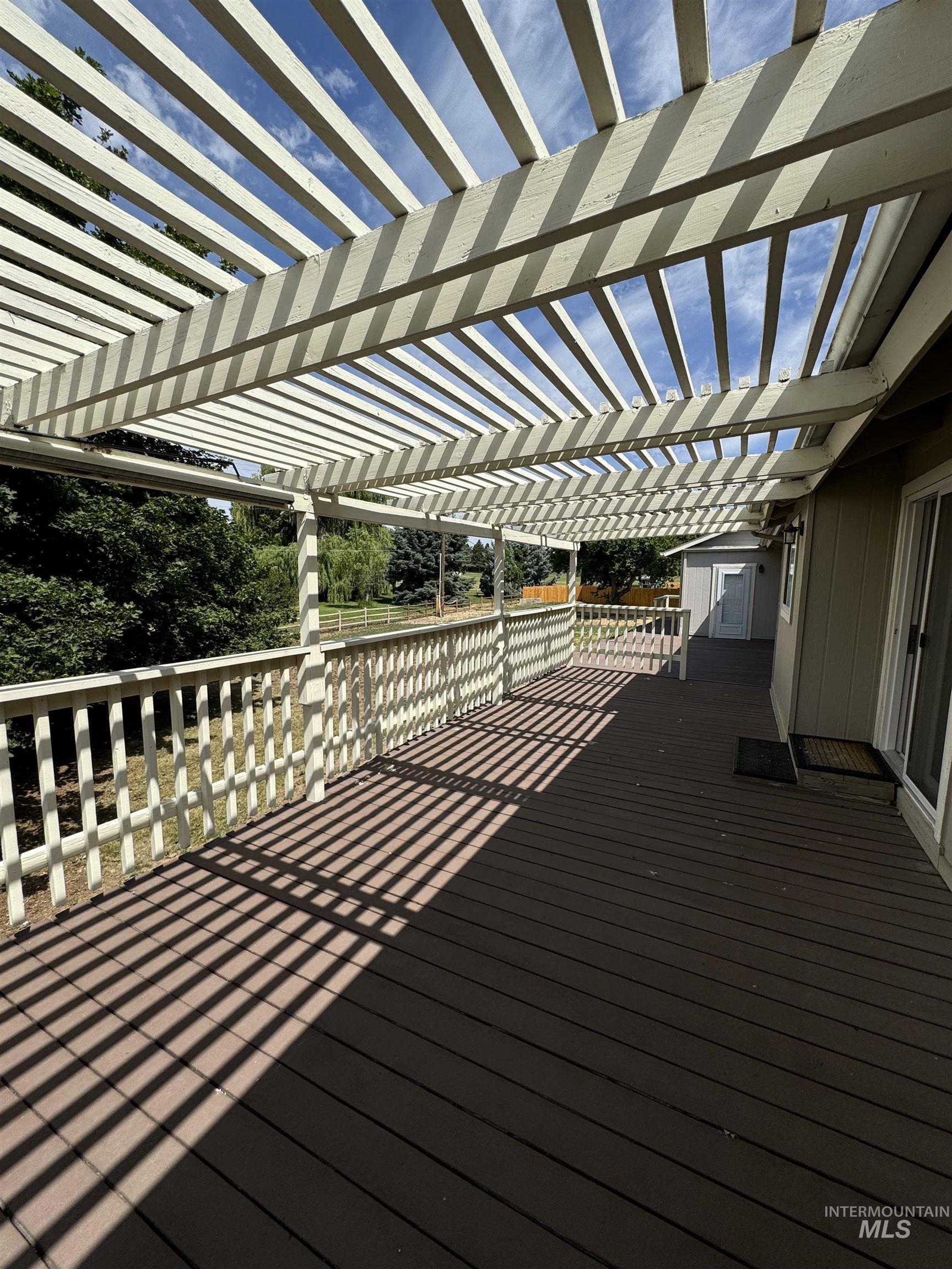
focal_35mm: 14
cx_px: 476
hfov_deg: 85.7
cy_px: 634
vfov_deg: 102.1
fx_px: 513
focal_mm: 2.22
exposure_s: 1/2342
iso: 50
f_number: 2.2
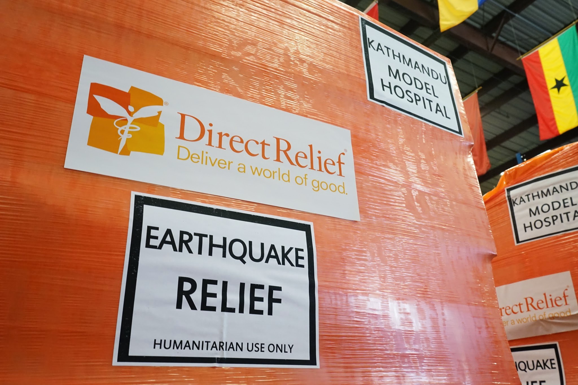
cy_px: 192
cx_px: 289
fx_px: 466
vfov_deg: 45.0
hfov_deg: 63.7
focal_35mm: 29
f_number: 11
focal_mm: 29
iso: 4000
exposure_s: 1/60
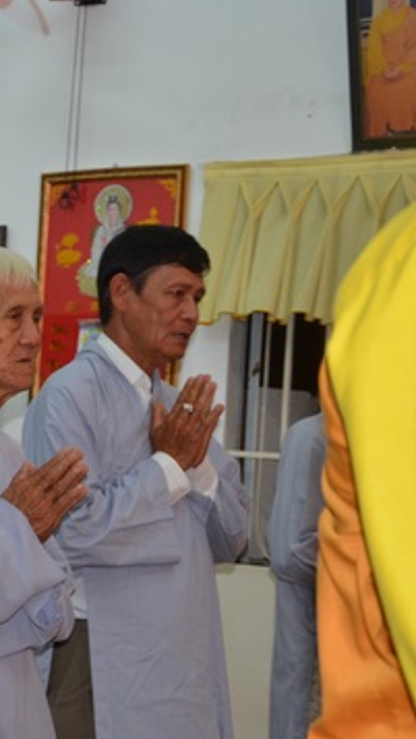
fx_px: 1901
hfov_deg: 11.9
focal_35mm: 97
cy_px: 403
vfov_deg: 22.0
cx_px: -230
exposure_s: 1/60
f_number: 4.5
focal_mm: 34
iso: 640
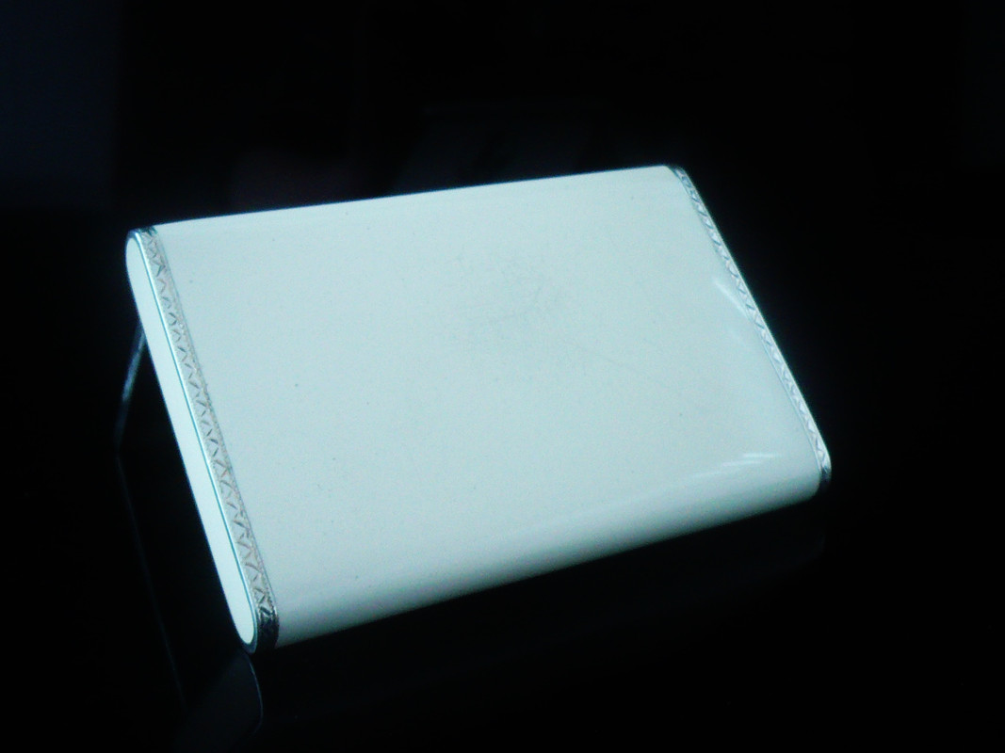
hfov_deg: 42.1
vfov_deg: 32.2
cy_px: 376
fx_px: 1306
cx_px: 502
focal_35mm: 45
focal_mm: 4.9
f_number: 2.9
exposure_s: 1/13
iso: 200
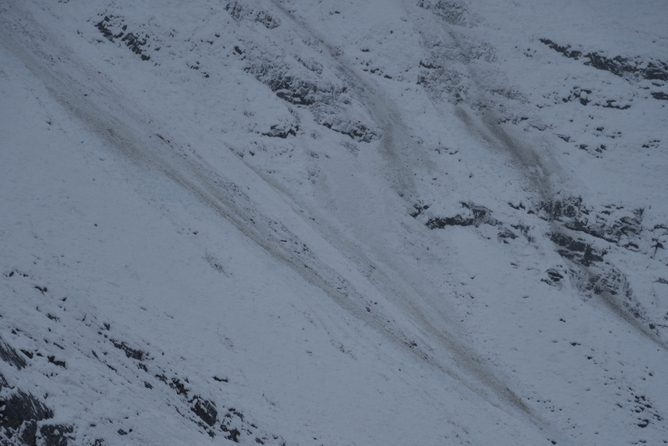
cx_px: 342
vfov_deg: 5.9
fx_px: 4324
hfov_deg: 8.8
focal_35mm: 233
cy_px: 273
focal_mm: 170
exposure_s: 1/400
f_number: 5.6
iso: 110
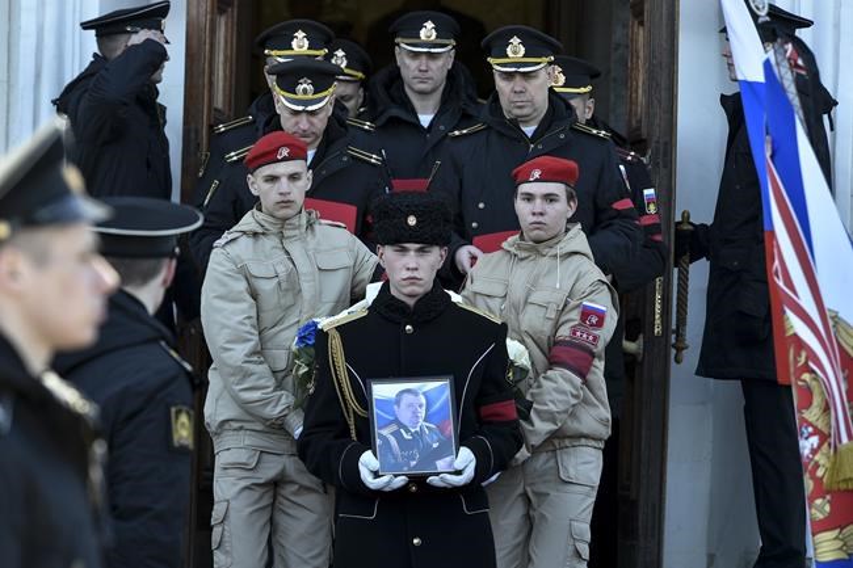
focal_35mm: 250
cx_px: 426
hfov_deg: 8.2
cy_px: 284
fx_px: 5922
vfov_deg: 5.5
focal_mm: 250
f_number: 8
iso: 1000
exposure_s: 1/500
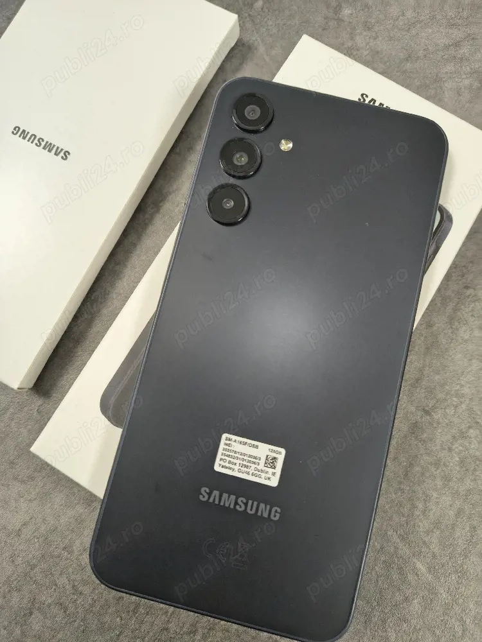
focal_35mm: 24
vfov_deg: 71.6
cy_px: 321
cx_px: 241
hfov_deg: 56.8
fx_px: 446
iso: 538
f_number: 1.8
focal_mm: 5.56
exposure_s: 1/100
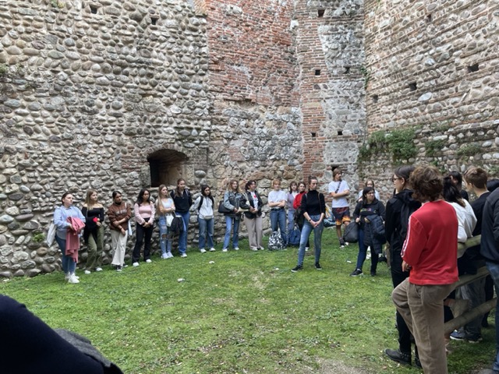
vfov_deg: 53.1
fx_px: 375
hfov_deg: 67.3
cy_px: 187
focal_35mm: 26
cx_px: 250
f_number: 1.6
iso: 64
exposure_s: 1/121
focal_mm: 4.2
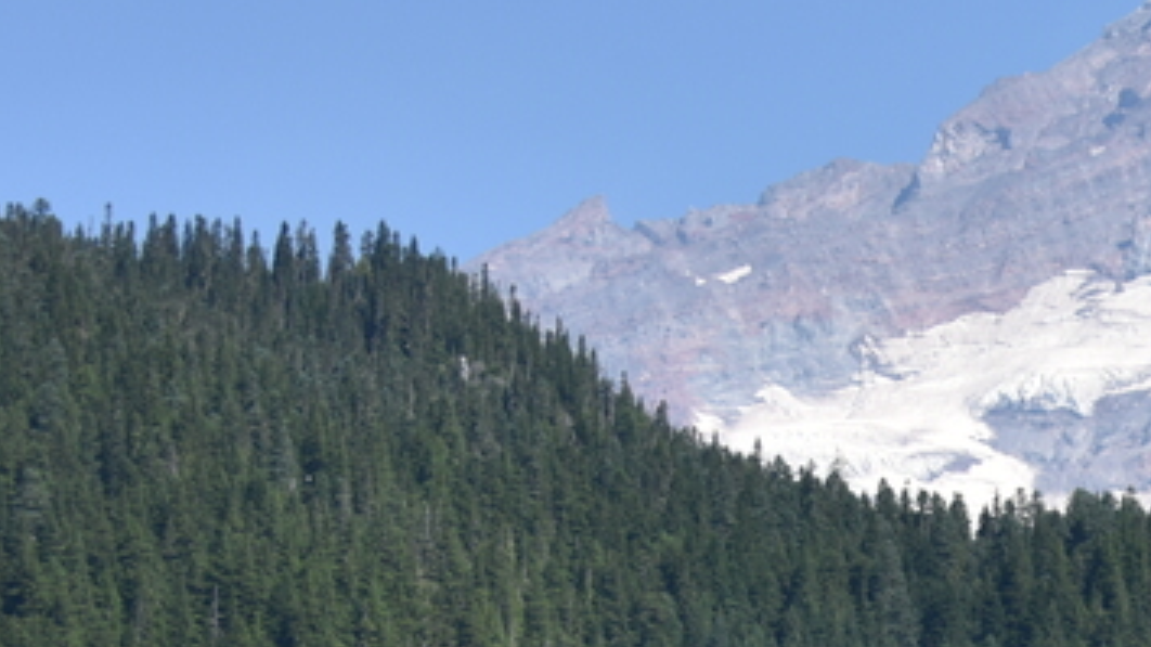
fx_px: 5554
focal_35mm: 182
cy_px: 1177
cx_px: 1948
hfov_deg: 11.2
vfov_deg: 6.5
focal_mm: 48
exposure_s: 1/400
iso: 100
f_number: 6.3
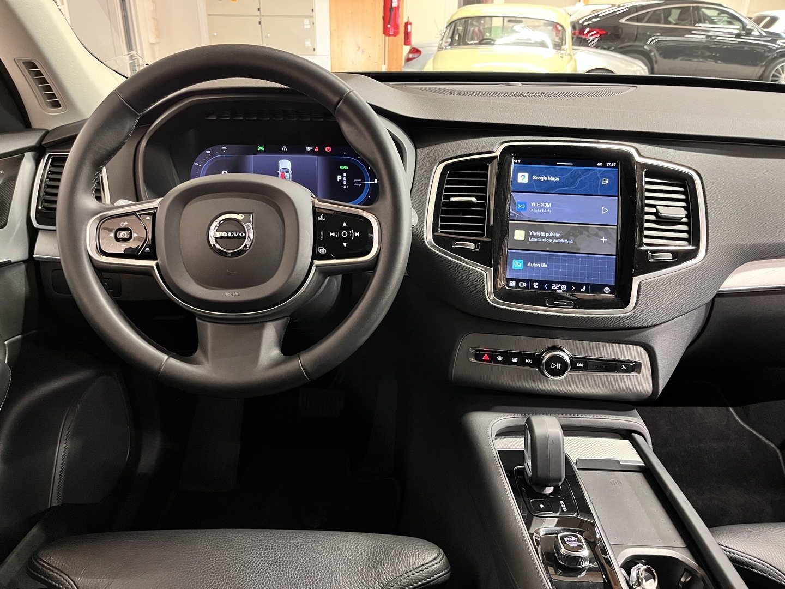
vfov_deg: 53.1
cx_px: 392
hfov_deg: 67.3
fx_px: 590
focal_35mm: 26
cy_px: 294
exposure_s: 1/34
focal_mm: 5.1
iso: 640
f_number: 1.6
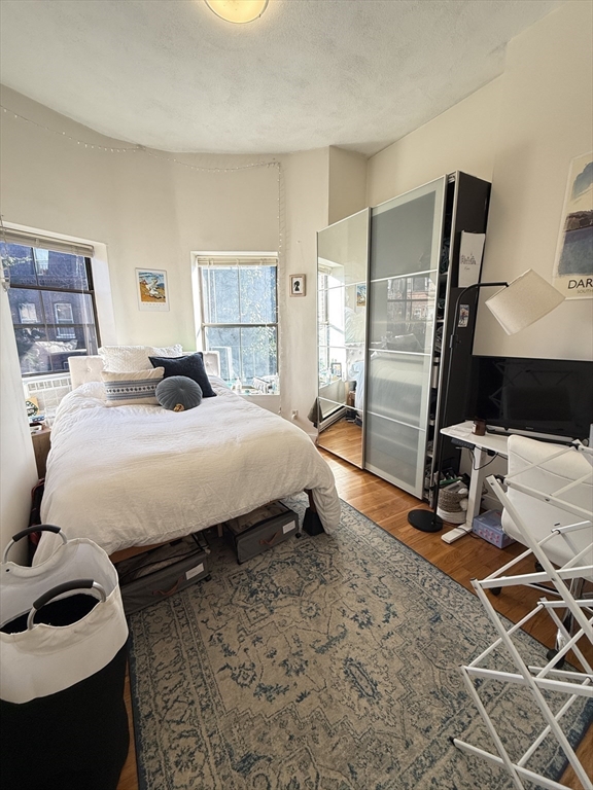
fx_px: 320
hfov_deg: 85.7
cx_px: 296
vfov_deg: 102.1
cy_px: 395
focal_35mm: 14
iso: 80
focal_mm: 2.22
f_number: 2.2
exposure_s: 1/120
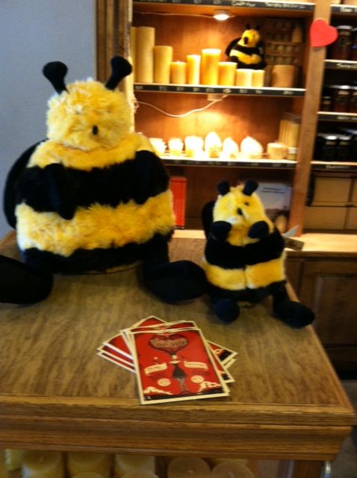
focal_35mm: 35
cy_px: 239
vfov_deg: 52.7
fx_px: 483
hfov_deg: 40.6
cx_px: 178
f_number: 2.8
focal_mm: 3.85
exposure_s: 1/15
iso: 250
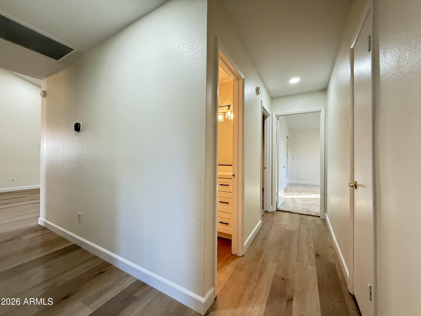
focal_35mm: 14
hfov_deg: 102.1
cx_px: 210
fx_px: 170
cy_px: 158
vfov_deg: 85.7
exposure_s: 1/120
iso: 500
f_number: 2.2
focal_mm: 2.22
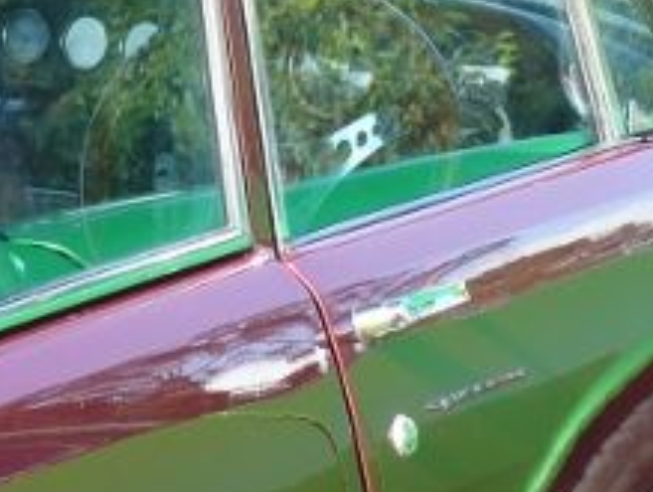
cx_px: 319
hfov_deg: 5.7
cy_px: 510
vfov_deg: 4.3
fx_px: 6557
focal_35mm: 347
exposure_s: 1/100
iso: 100
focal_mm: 19.9
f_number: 3.6
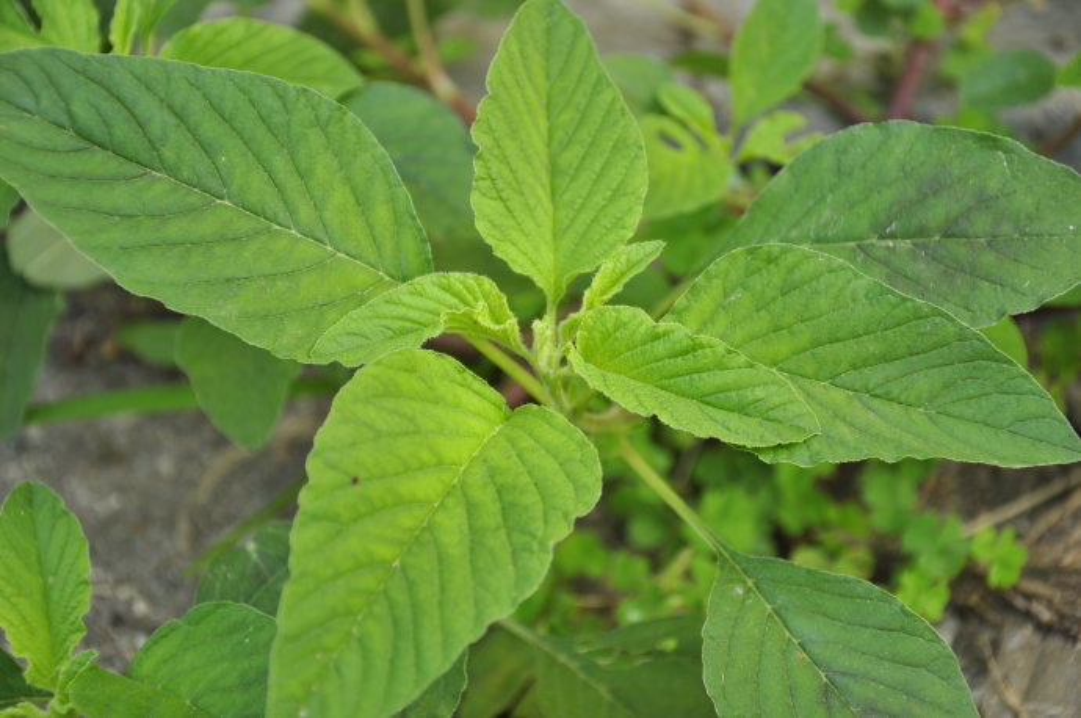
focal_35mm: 99
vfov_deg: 13.8
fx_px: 2969
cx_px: 540
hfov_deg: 20.6
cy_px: 359
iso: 200
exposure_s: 1/100
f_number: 5.3
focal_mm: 66
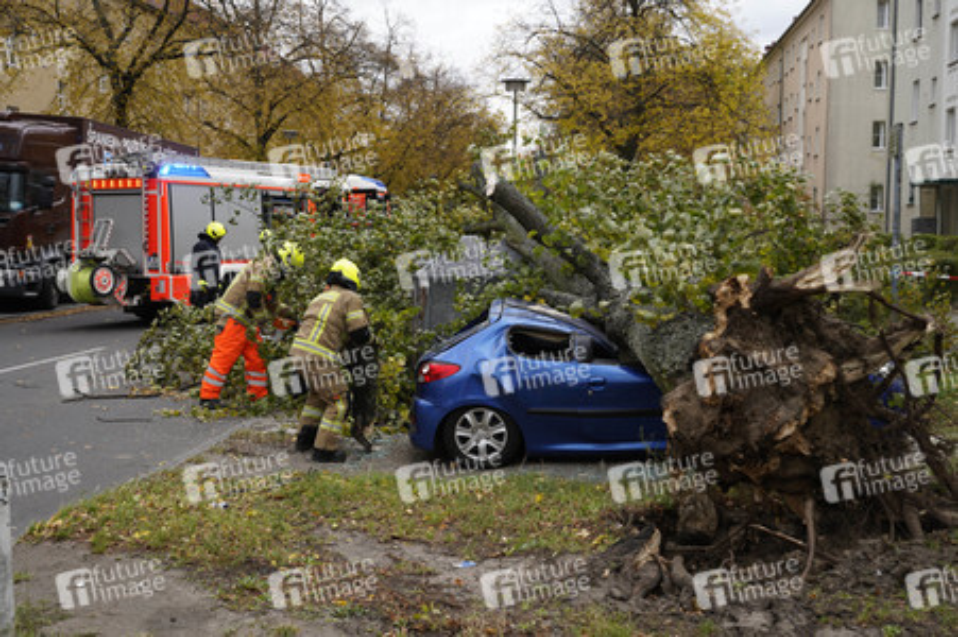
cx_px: 479
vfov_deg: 31.1
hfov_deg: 45.5
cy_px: 318
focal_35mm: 43
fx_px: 1143
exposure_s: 1/60
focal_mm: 43
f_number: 8
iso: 160
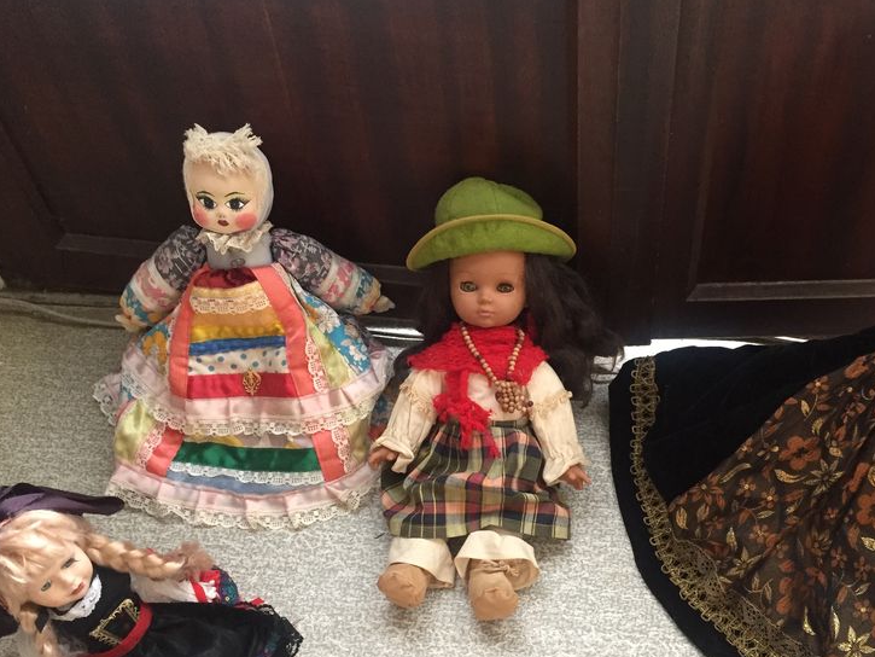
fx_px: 1011
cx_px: 538
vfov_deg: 35.7
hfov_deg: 46.4
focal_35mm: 40
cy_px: 421
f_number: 2.2
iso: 250
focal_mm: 4.15
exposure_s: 1/33
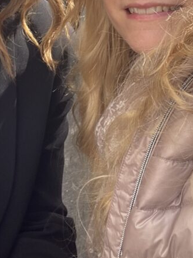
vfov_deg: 26.2
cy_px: -6
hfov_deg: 20.9
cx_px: 64
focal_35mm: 70
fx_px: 521
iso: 25
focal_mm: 2.71
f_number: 2.2
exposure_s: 1/215
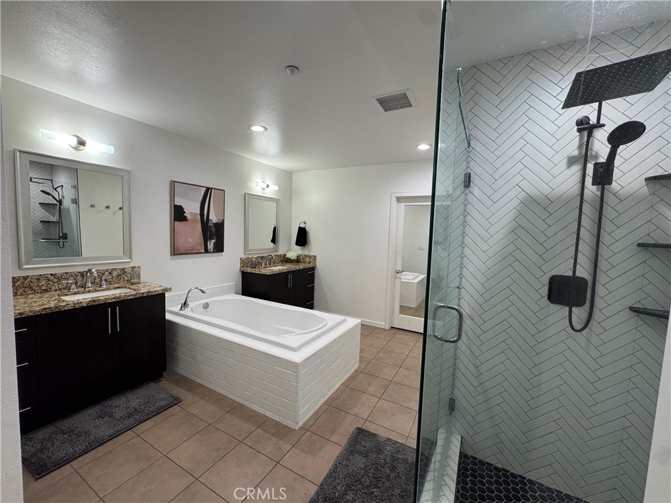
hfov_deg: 102.1
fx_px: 271
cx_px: 336
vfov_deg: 85.7
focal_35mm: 14
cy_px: 252
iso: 200
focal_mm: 2.22
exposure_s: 1/100
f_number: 2.2
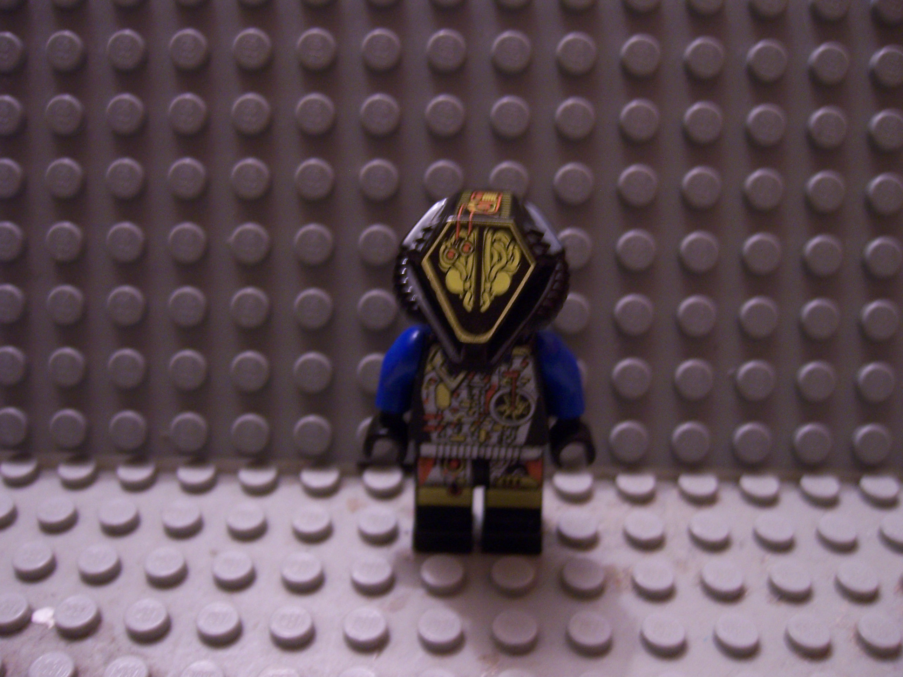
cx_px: 452
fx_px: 939
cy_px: 338
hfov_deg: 51.4
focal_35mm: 36
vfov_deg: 39.7
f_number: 2.8
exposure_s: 1/10
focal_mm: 6.2
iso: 160
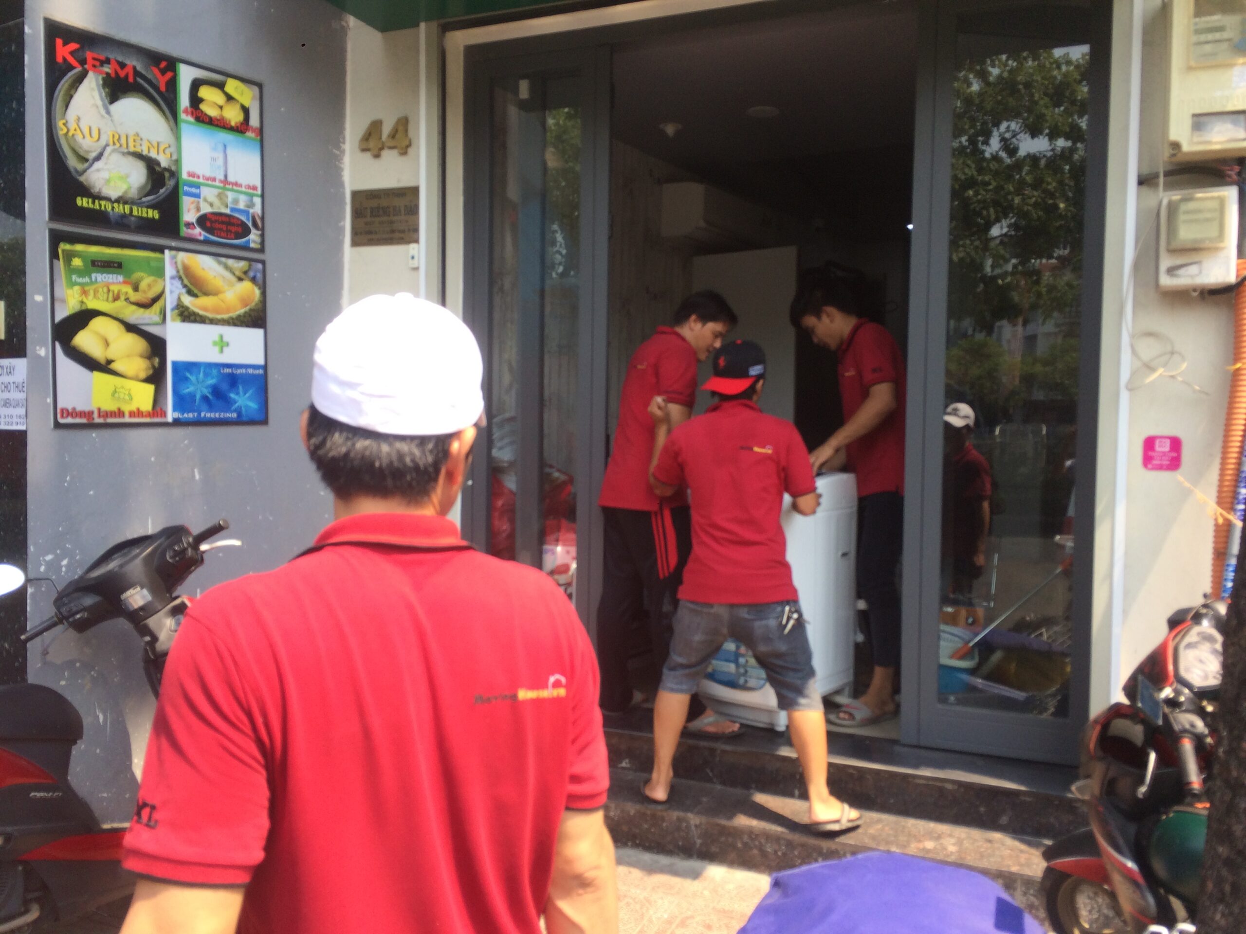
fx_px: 1044
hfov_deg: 61.7
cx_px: 623
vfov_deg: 48.2
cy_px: 467
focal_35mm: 29
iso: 32
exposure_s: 1/477
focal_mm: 4.15
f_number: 2.2
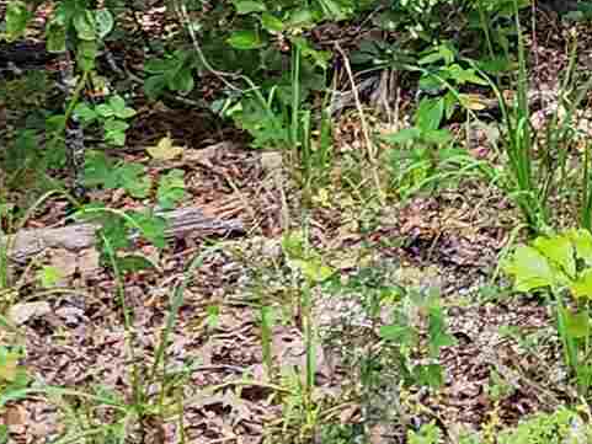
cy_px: -383
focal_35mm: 83
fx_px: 1420
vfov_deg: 15.1
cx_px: 341
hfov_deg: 23.5
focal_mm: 2.2
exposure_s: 1/120
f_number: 2.2
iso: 50
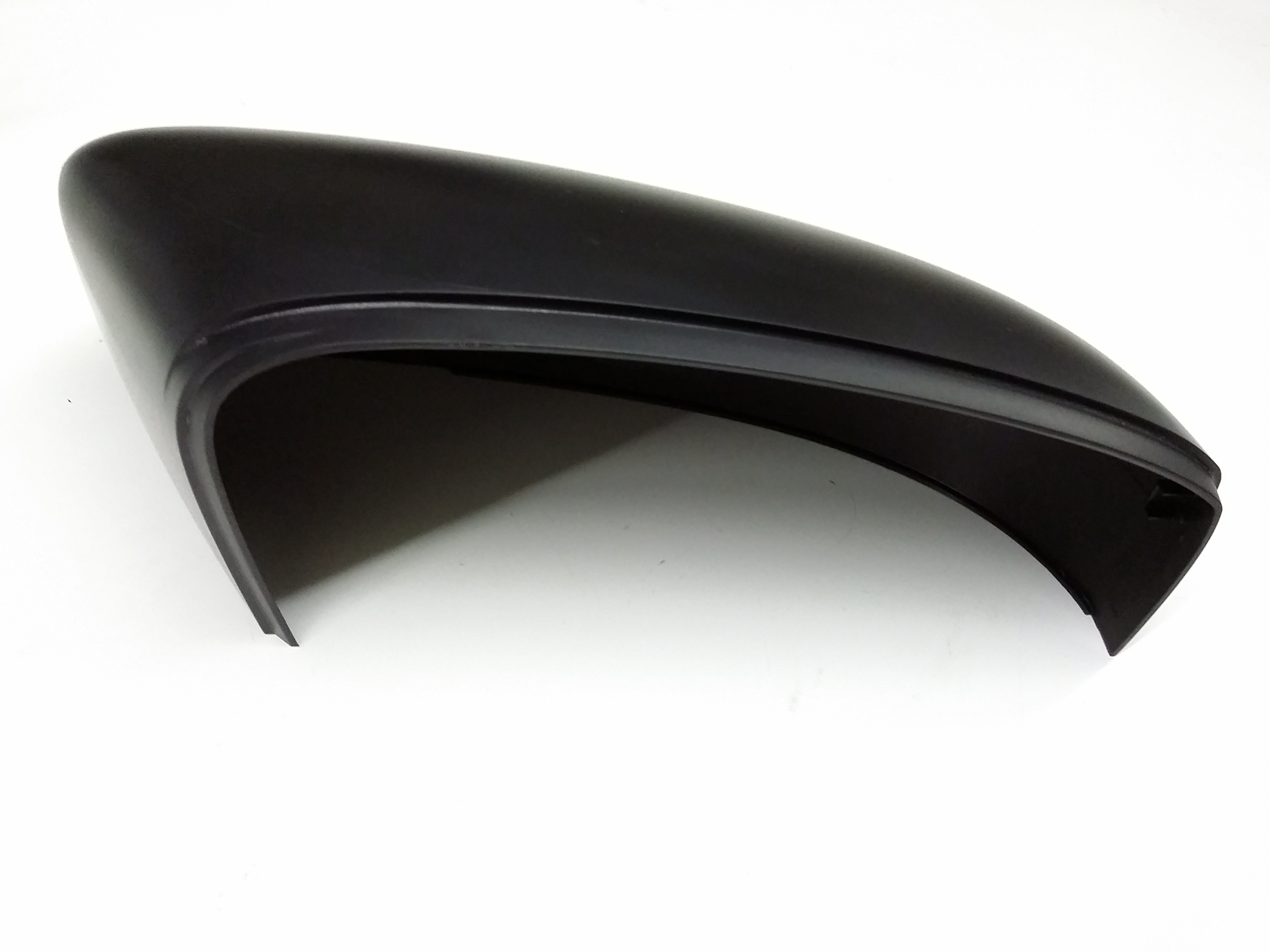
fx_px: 1211
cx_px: 639
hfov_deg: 55.4
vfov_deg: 42.9
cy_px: 480
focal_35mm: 33
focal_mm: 3.4
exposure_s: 1/15
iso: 250
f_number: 2.4
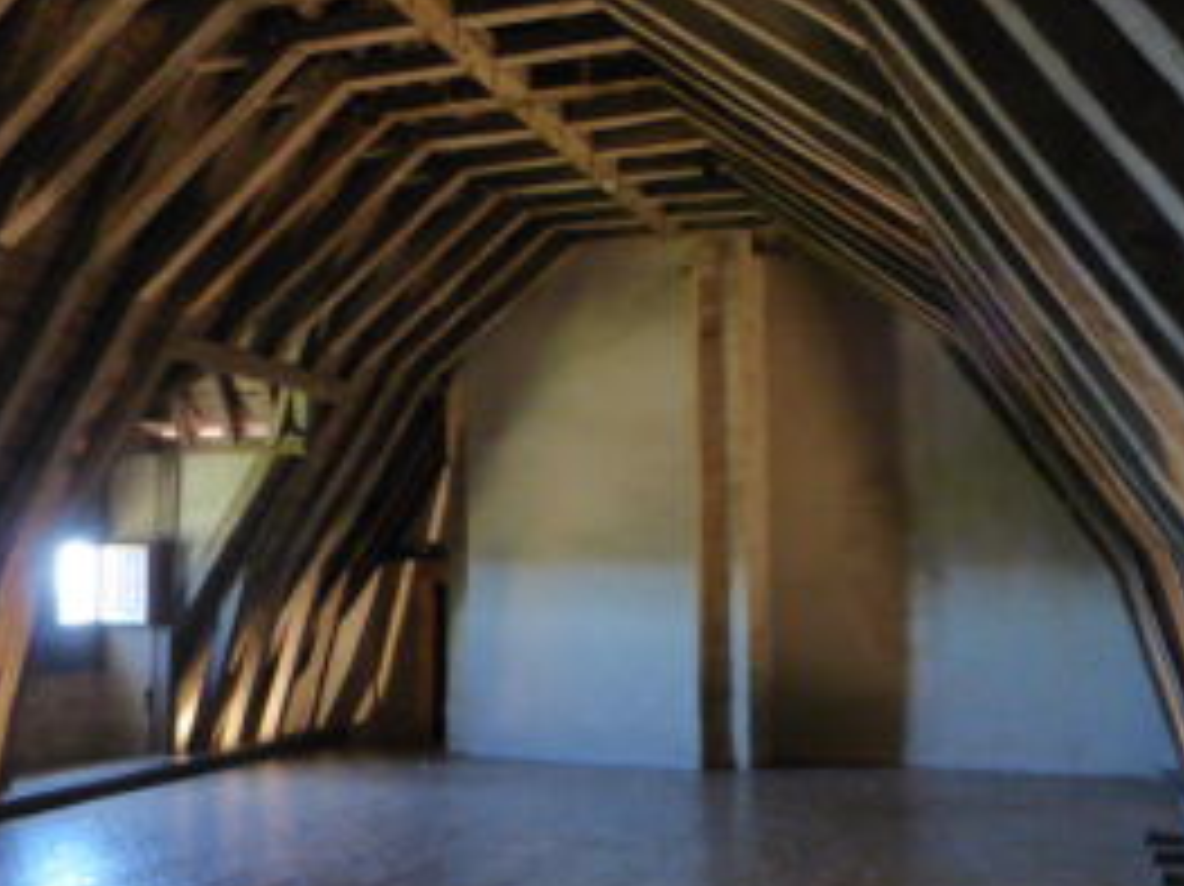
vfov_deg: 37.7
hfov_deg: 48.8
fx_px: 1299
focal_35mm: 38
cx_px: 486
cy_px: 436
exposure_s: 1/25
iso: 1600
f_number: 2.8
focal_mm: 4.5
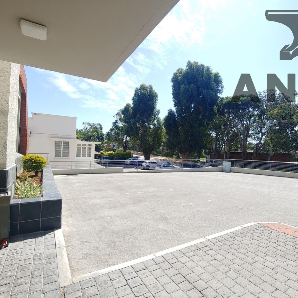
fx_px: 185
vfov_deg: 77.7
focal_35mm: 19
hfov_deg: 76.4
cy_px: 148
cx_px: 185
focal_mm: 2.18
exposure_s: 1/585
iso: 50
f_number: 1.9
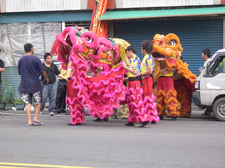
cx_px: 112
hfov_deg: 23.3
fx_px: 546
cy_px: 84
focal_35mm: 84
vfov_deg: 17.6
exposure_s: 1/80
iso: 100
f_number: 4.6
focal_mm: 14
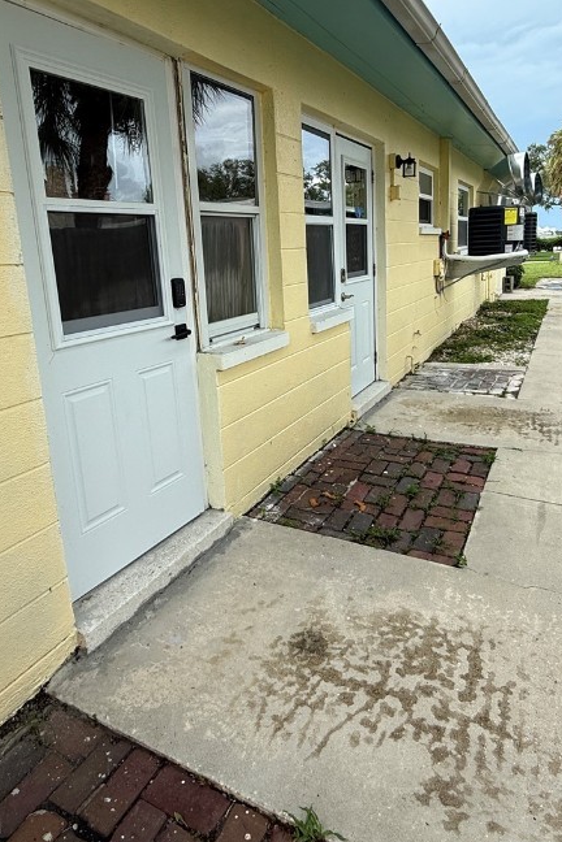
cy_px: 352
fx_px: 539
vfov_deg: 75.5
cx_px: 286
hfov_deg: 55.1
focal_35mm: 23
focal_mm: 2.22
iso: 50
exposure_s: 1/585
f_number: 2.2
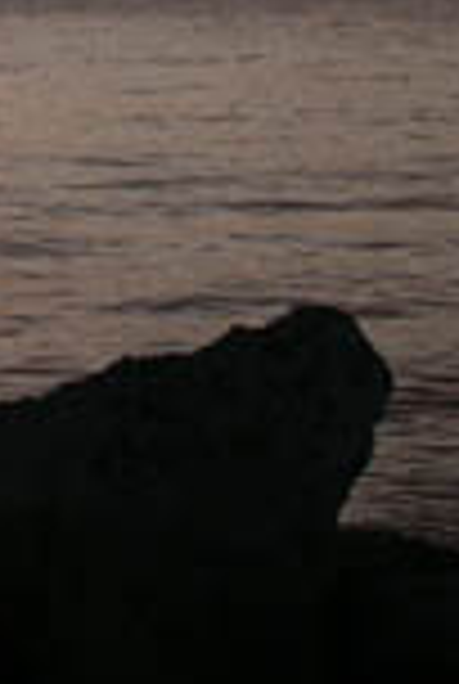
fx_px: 2837
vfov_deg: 13.5
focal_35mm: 149
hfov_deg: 9.1
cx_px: -130
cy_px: -72
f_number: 4.5
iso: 100
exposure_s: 1/180
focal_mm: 10.04
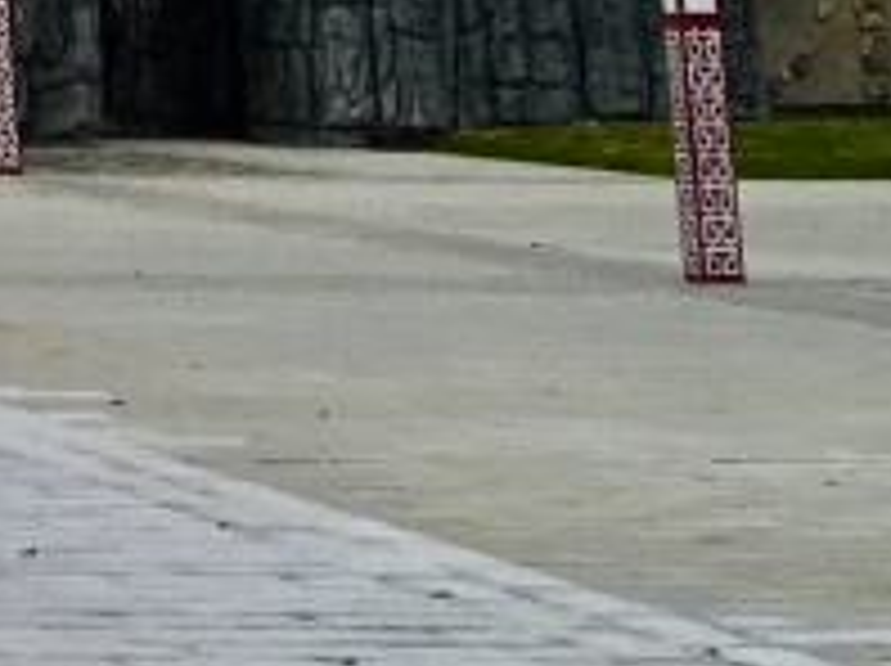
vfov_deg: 7.9
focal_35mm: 176
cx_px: -1557
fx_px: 4525
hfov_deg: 9.4
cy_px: -873
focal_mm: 4.15
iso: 25
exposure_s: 1/3077
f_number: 2.2
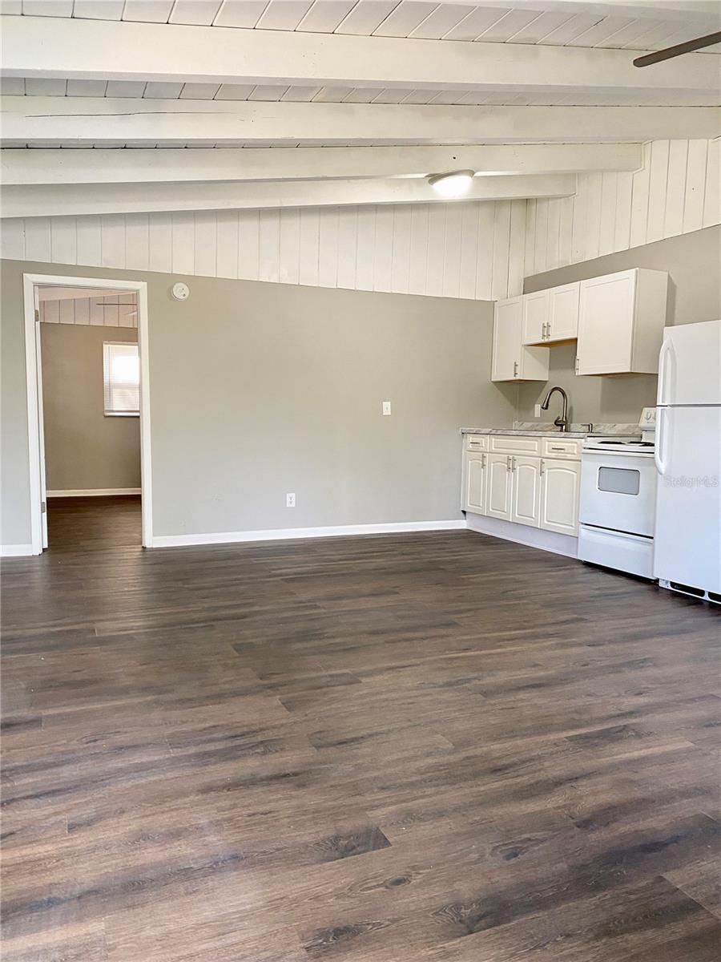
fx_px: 722
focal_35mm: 26
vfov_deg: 67.3
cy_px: 481
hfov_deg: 53.1
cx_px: 360
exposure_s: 1/60
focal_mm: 4.25
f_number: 1.8
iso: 125
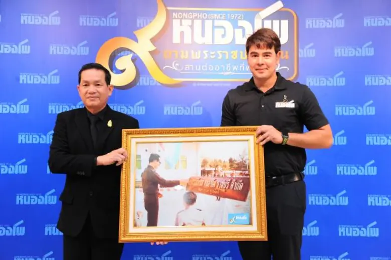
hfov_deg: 36.3
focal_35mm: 55
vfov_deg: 24.6
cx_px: 196
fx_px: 597
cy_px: 130
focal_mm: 55
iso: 1250
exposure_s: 1/60
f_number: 4
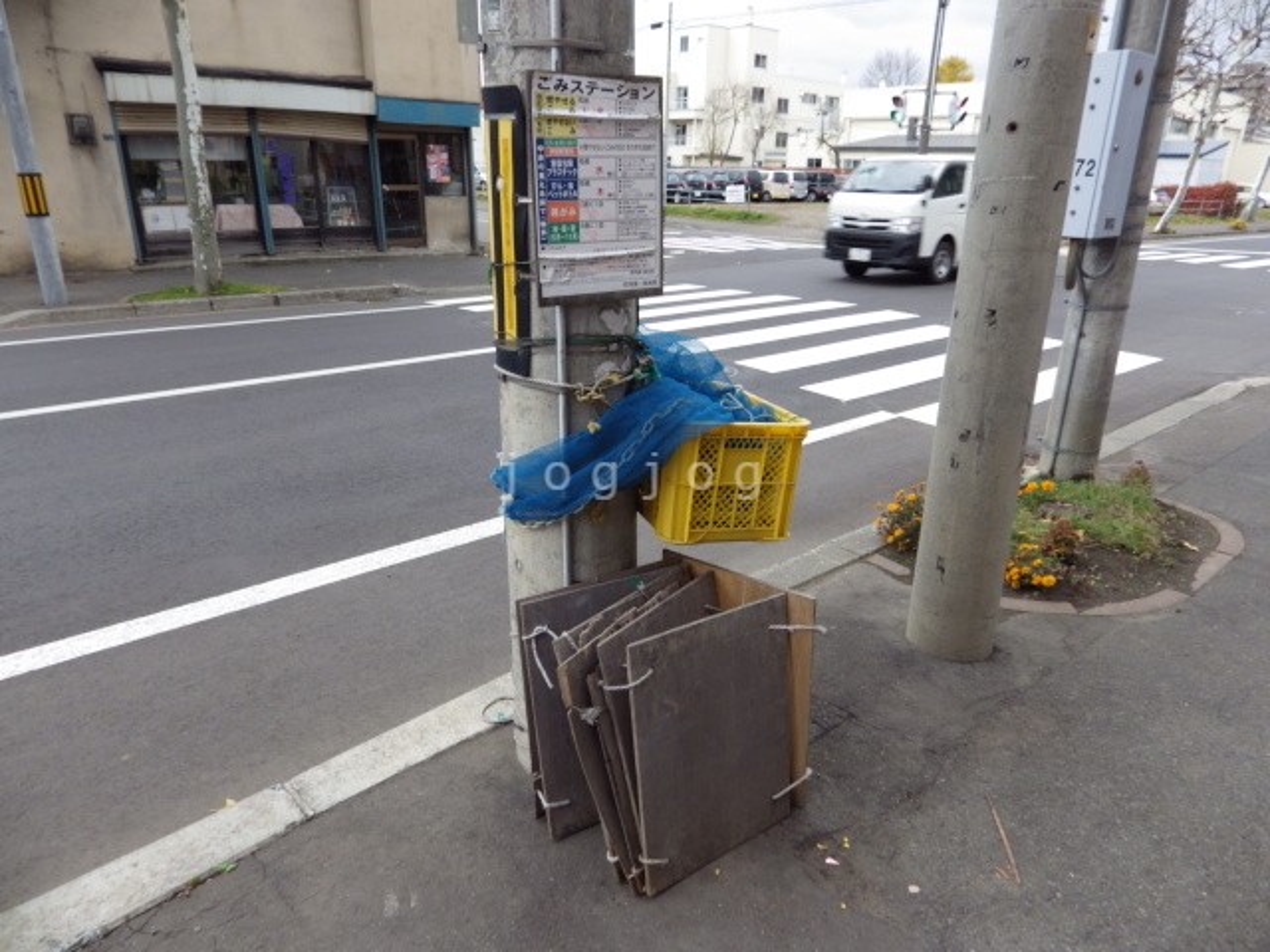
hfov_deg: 76.4
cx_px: 635
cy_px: 476
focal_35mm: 22
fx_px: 807
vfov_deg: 61.1
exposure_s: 1/60
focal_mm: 4
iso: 100
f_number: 3.1
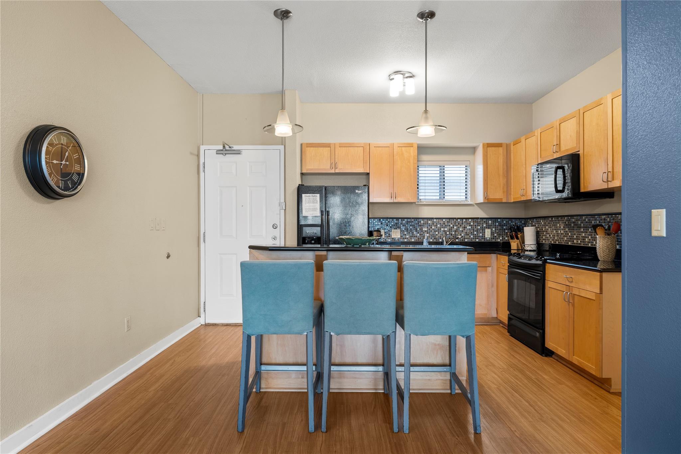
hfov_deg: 84.0
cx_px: 340
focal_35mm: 20
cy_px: 227
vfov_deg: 61.9
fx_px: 378
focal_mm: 20
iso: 200
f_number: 8
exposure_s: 1.3
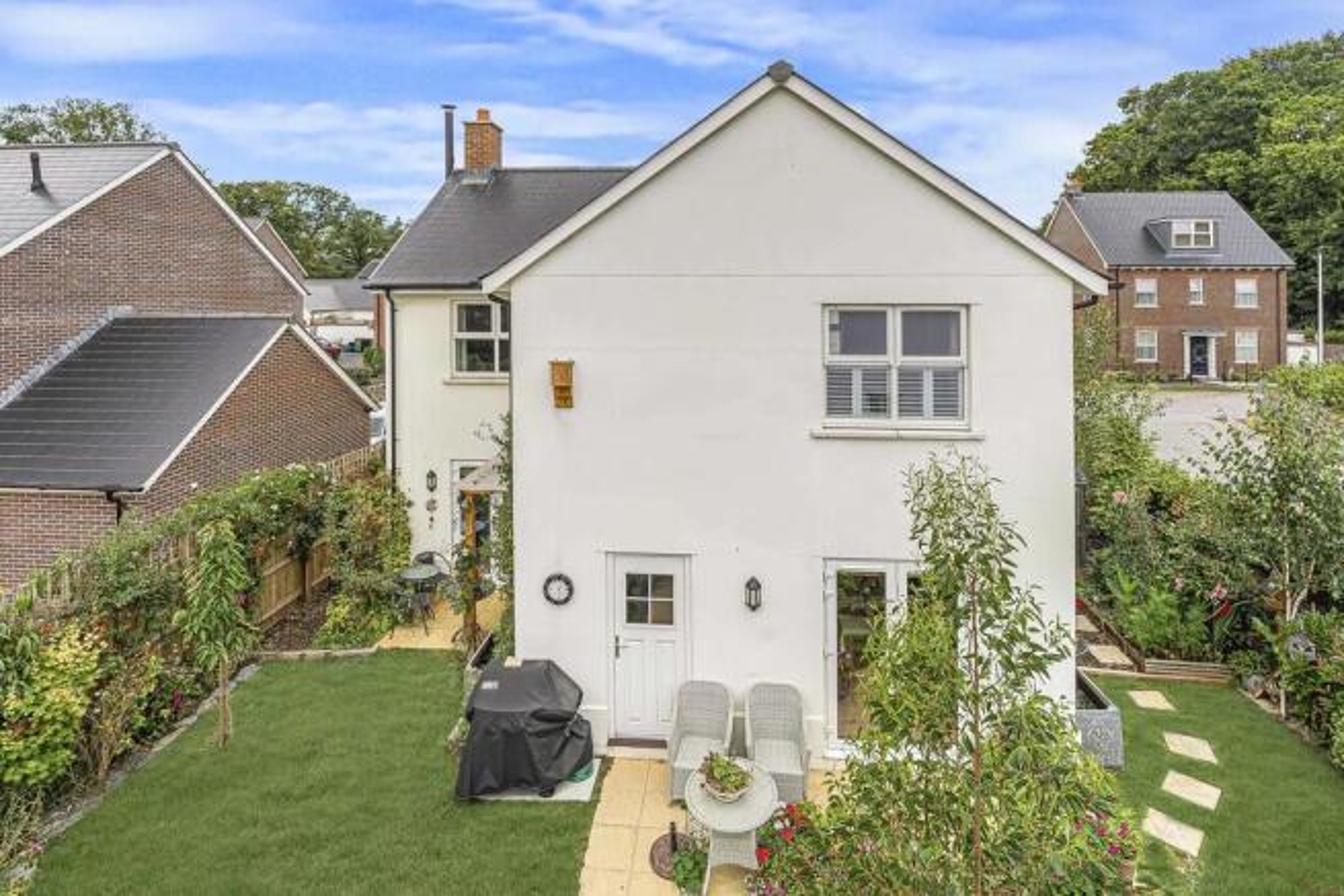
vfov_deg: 70.5
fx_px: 635
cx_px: 672
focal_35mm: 17
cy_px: 448
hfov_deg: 93.3
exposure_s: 1/200
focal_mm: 17
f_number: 8
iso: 200
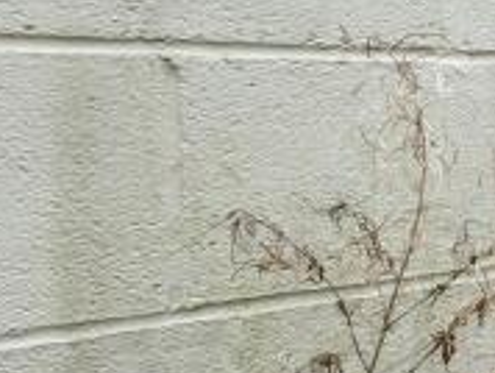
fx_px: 988
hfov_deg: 14.0
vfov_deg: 21.2
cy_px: 107
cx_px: 1274
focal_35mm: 69
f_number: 1.95
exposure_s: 1/608
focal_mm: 2.23
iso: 33
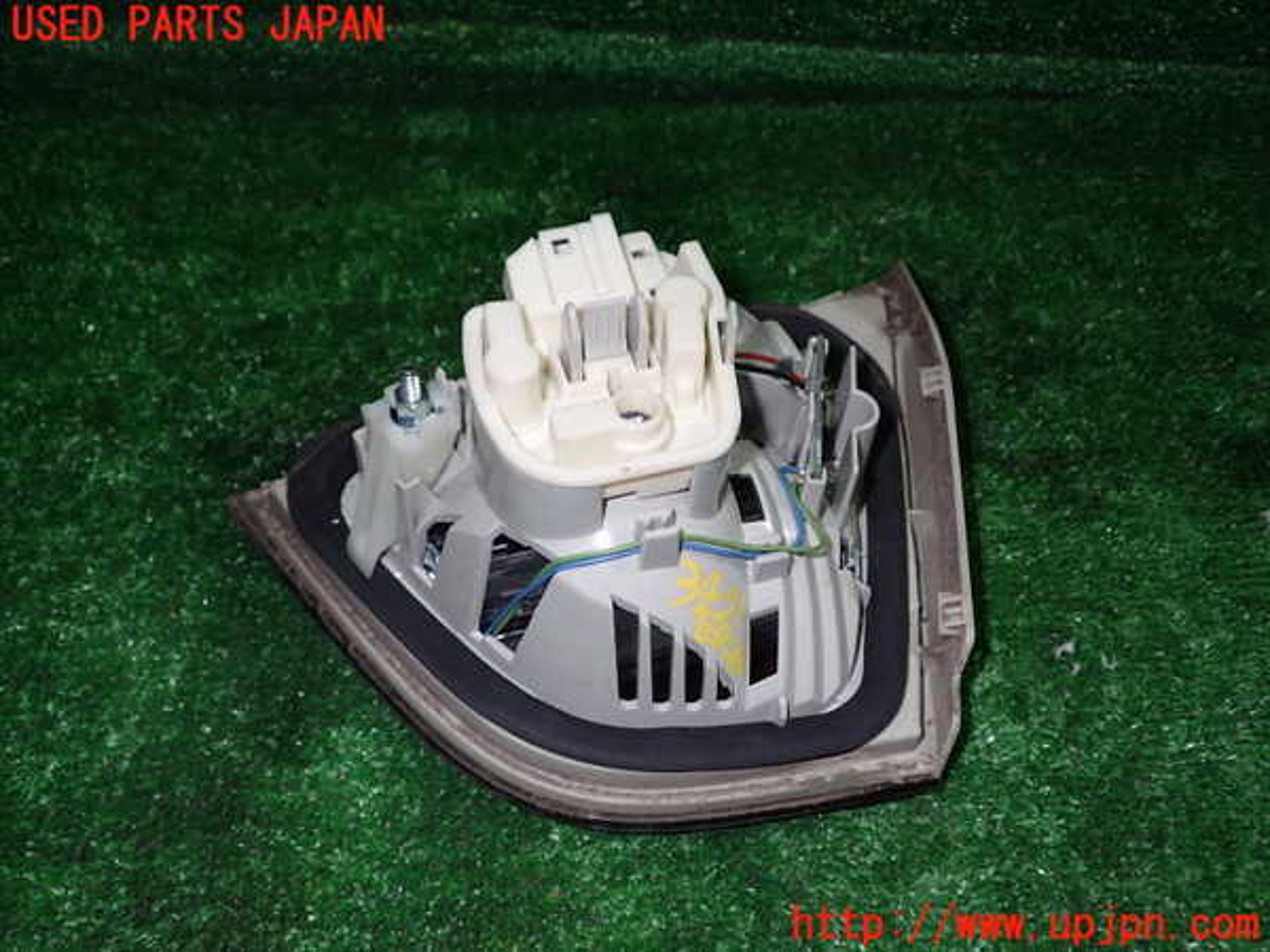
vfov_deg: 44.2
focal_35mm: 32
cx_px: 635
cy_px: 476
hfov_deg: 56.8
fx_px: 1174
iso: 200
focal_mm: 5.79
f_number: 7.1
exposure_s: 1/30
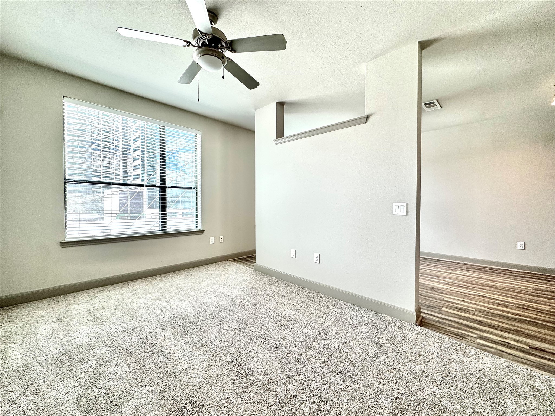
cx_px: 278
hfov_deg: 102.1
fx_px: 224
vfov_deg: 85.7
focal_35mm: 14
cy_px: 208
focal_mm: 2.22
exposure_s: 1/120
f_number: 2.2
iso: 64
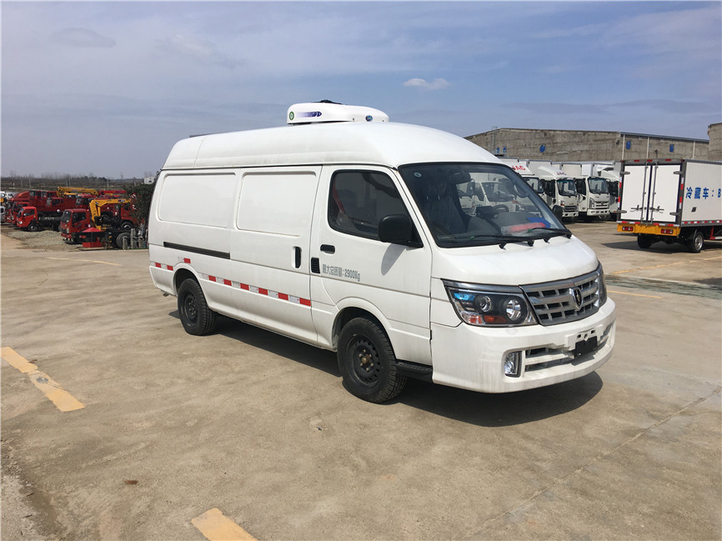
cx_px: 361
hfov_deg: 61.7
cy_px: 270
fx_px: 605
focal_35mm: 29
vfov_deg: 48.2
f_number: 2.2
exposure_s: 1/3344
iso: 25
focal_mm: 4.15
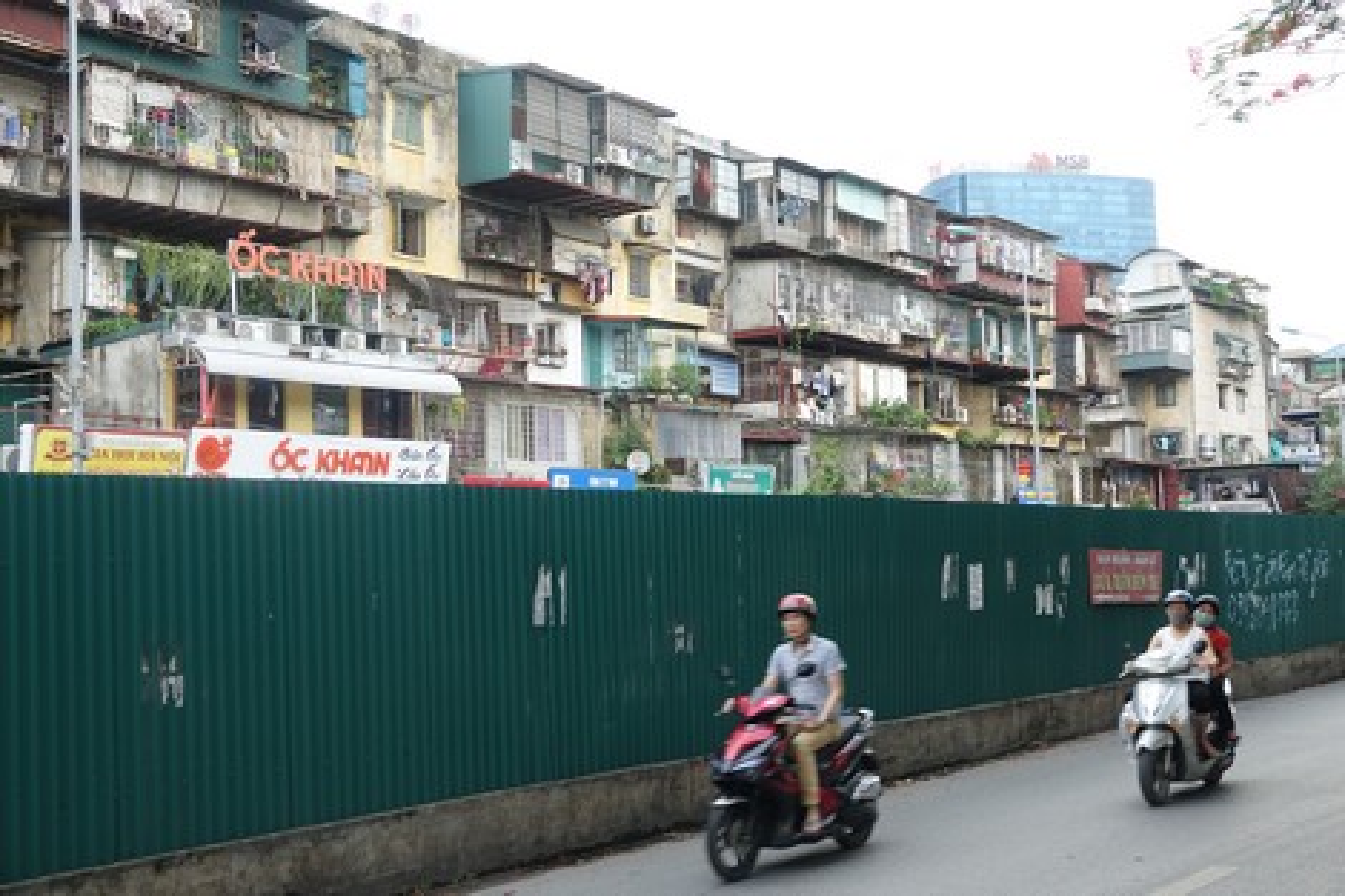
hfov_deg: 47.4
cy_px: 448
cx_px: 672
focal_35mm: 41
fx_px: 1531
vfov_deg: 32.6
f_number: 3.2
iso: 100
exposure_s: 1/80
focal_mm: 15.17
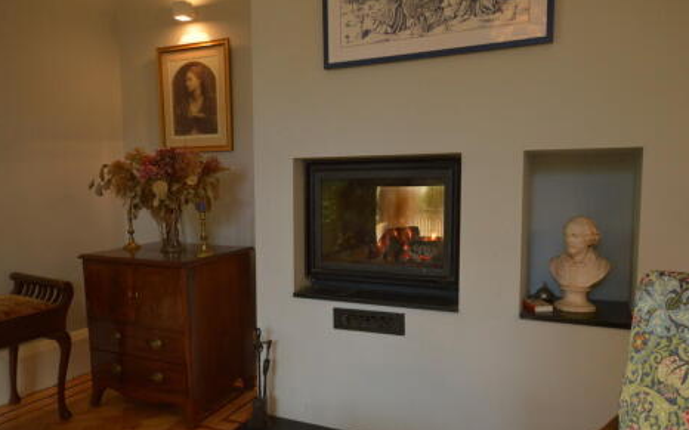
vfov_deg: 46.7
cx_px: 344
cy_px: 231
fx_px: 498
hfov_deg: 69.4
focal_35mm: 27
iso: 720
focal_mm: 17
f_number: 7.1
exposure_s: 1/25
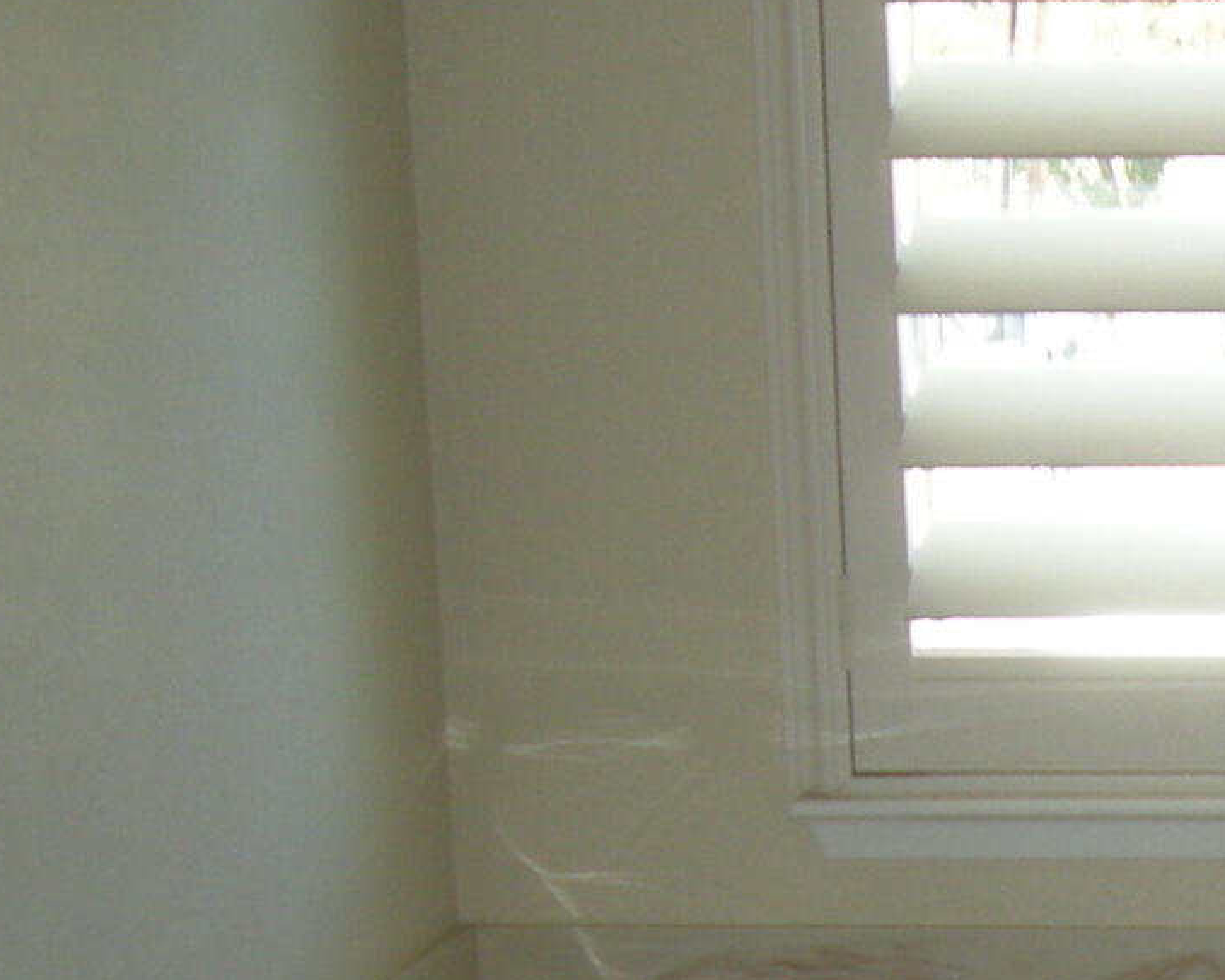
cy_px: 1380
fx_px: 5473
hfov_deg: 11.6
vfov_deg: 10.0
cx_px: 2346
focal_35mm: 151
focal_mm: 7.9
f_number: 2.8
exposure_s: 1/41
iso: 98
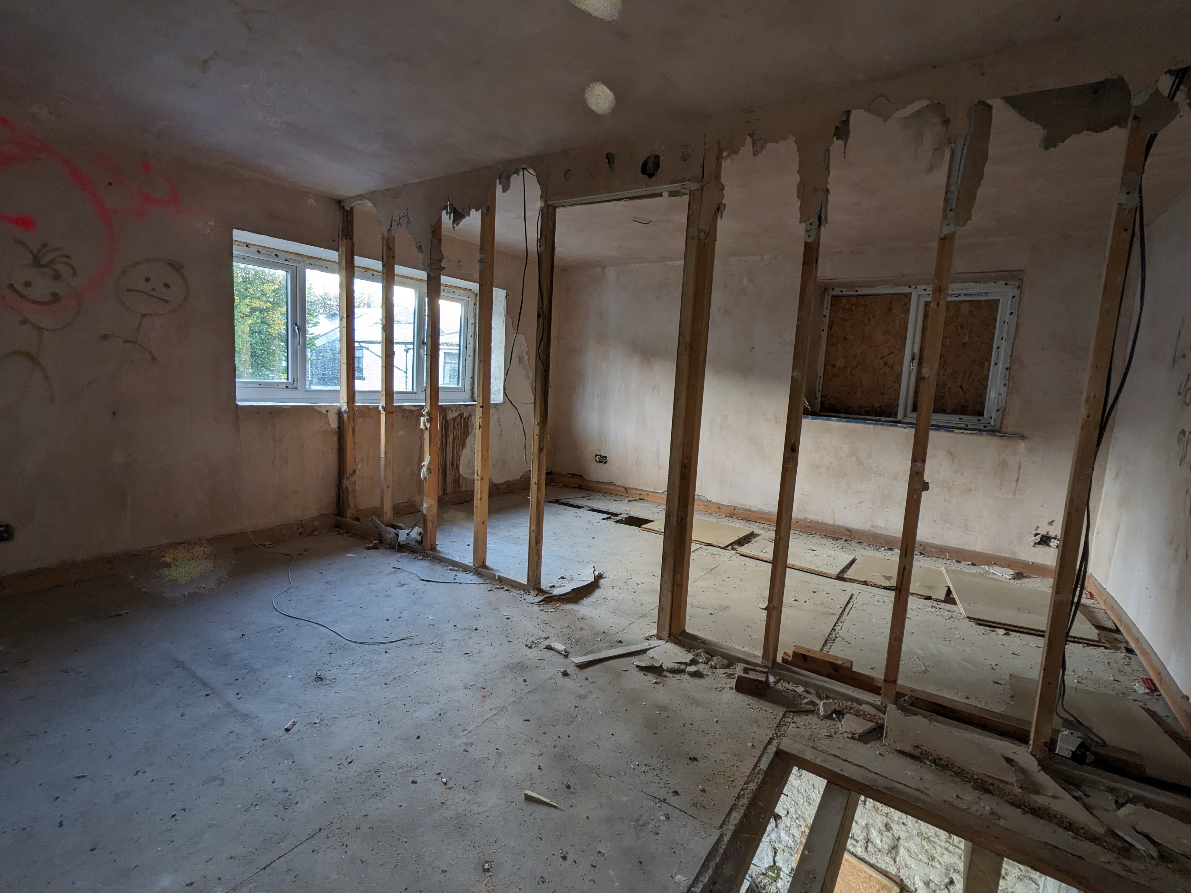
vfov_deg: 78.1
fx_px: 550
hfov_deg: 94.5
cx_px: 596
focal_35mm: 16
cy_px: 446
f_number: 2.2
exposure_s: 1/90.1
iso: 321
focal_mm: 2.22
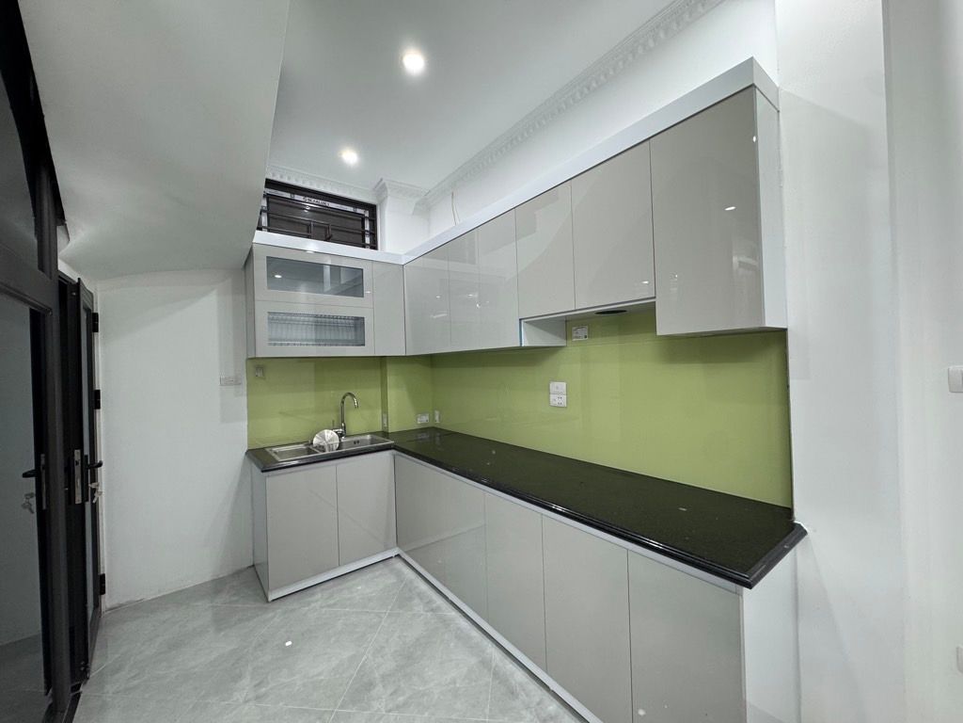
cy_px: 362
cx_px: 482
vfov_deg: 85.7
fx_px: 389
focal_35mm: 14
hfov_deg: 102.1
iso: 160
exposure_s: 1/100
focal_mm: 2.22
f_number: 2.2
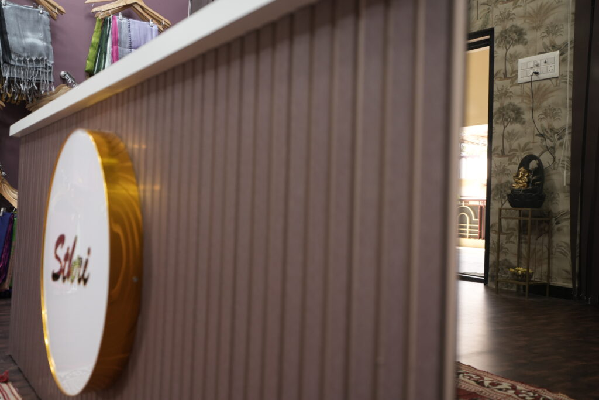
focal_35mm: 33
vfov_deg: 40.1
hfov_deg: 57.4
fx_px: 547
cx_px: 300
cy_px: 200
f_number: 2.8
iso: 400
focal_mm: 21.9
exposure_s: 1/100
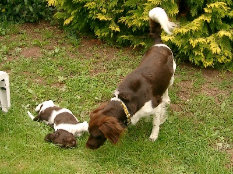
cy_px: 87
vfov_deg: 38.6
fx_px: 249
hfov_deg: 50.2
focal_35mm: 37
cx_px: 116
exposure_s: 1/320
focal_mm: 7.6
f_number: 2.6
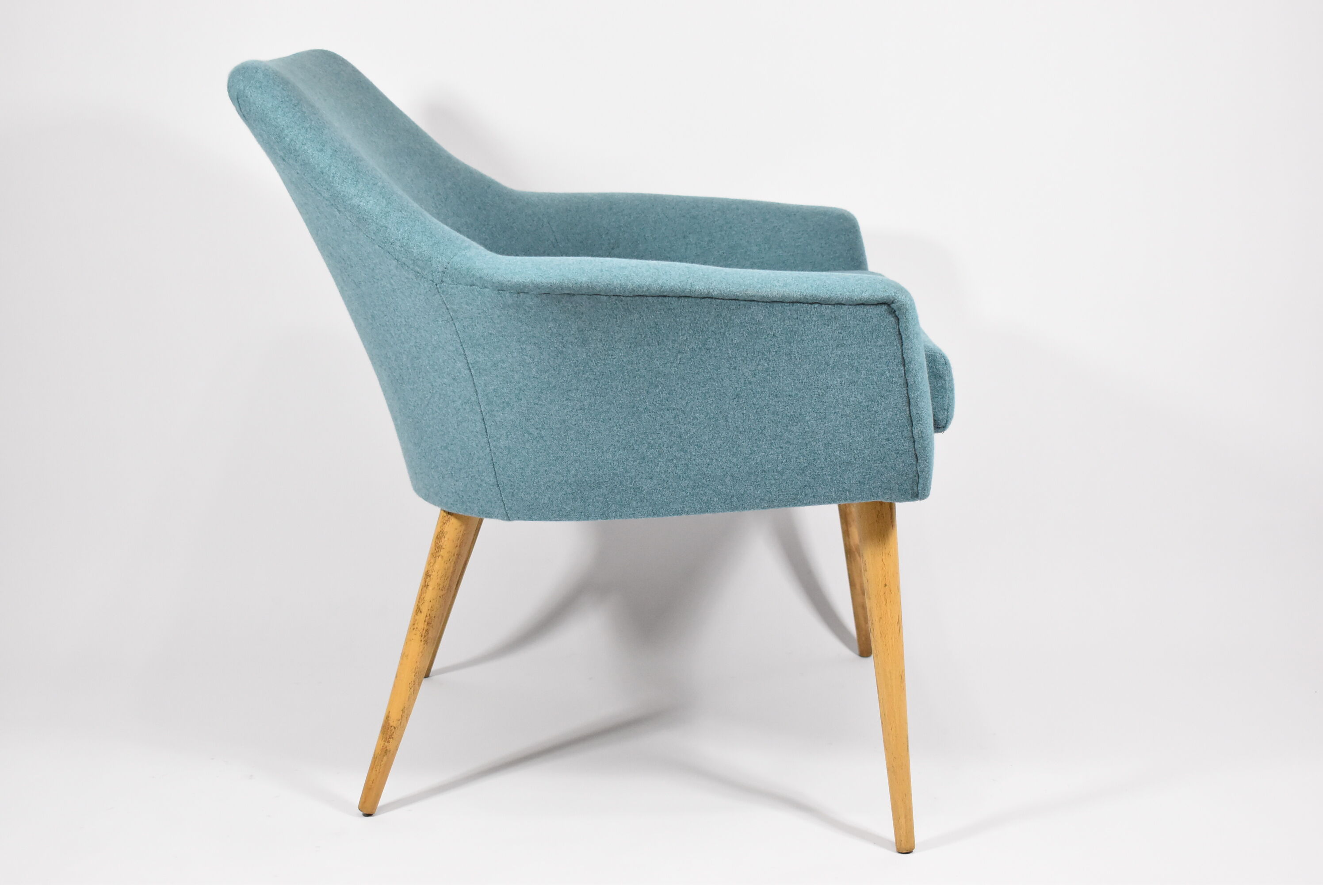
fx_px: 2207
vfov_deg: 22.7
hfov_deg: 33.4
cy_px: 442
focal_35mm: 60
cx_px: 662
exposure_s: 1/125
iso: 2000
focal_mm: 40
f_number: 4.8
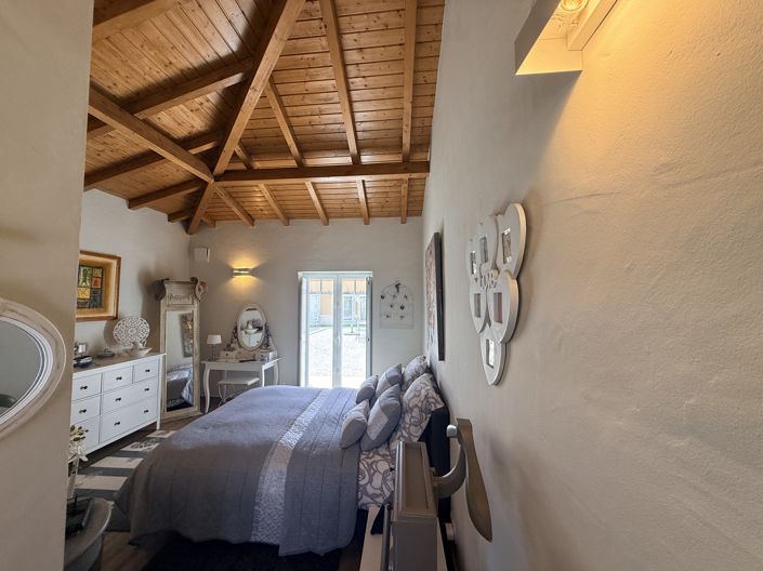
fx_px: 308
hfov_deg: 102.1
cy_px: 286
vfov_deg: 85.6
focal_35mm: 14
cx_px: 382
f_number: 2.2
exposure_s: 1/115
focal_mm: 2.22
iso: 64
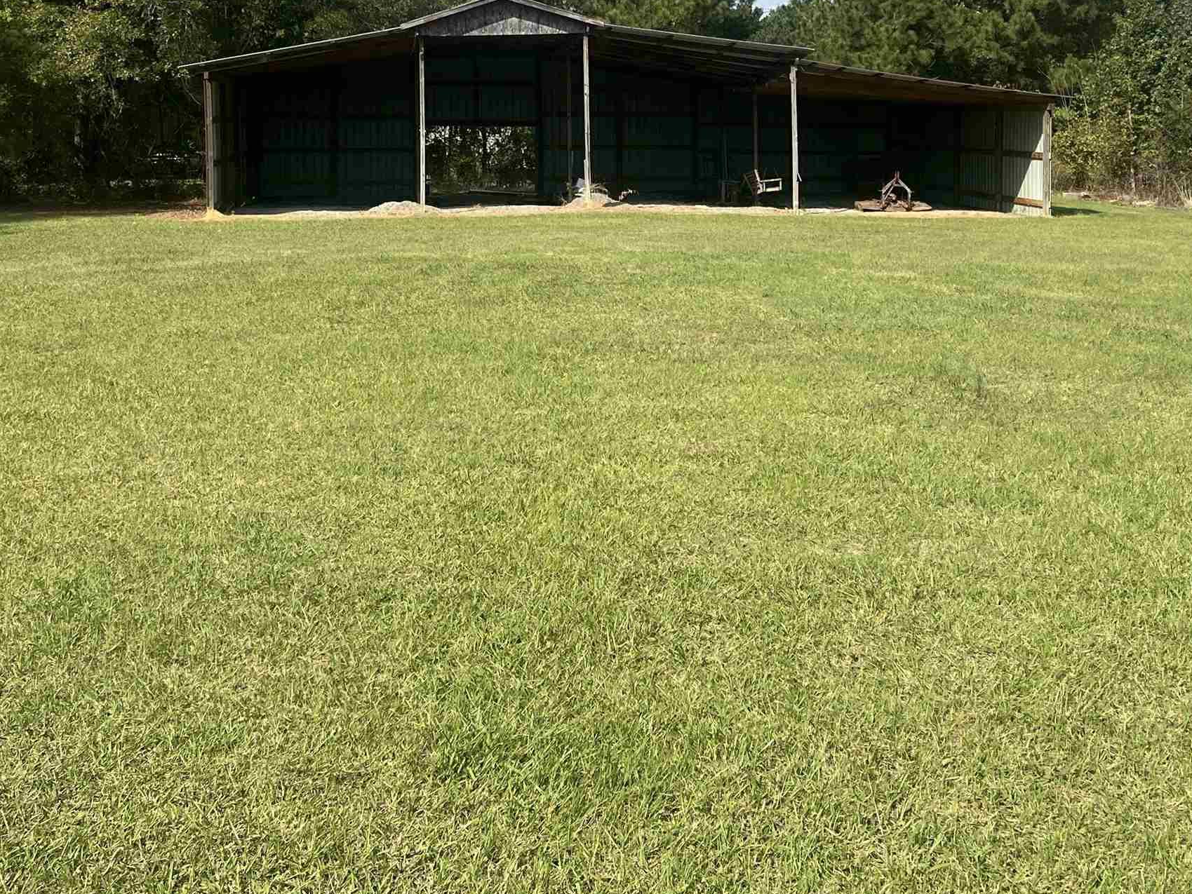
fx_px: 1619
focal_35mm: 47
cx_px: 572
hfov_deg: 40.4
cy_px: 128
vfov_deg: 29.9
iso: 50
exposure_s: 1/4274
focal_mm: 5.7
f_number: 1.5
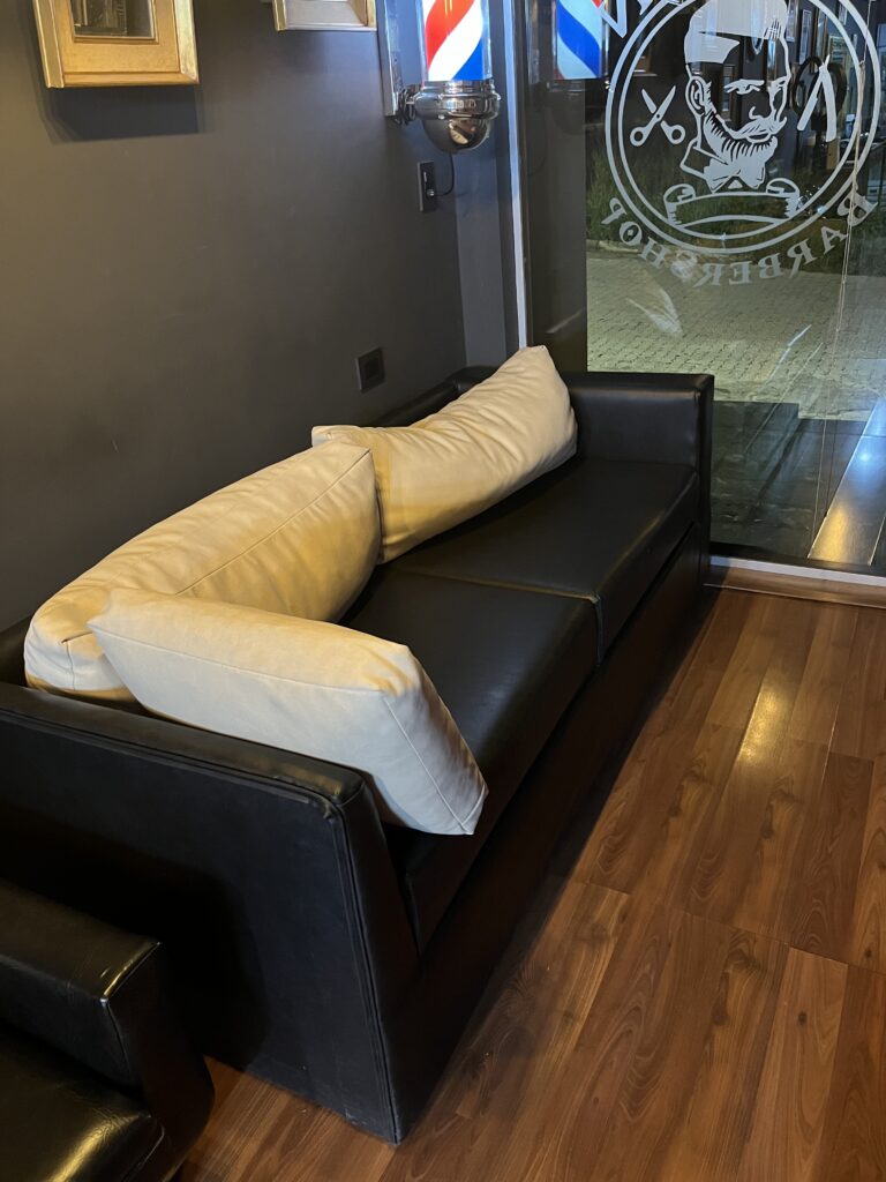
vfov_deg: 67.3
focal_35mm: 26
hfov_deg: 53.1
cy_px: 591
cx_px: 443
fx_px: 887
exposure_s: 1/25
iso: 500
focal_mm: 5.1
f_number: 1.6
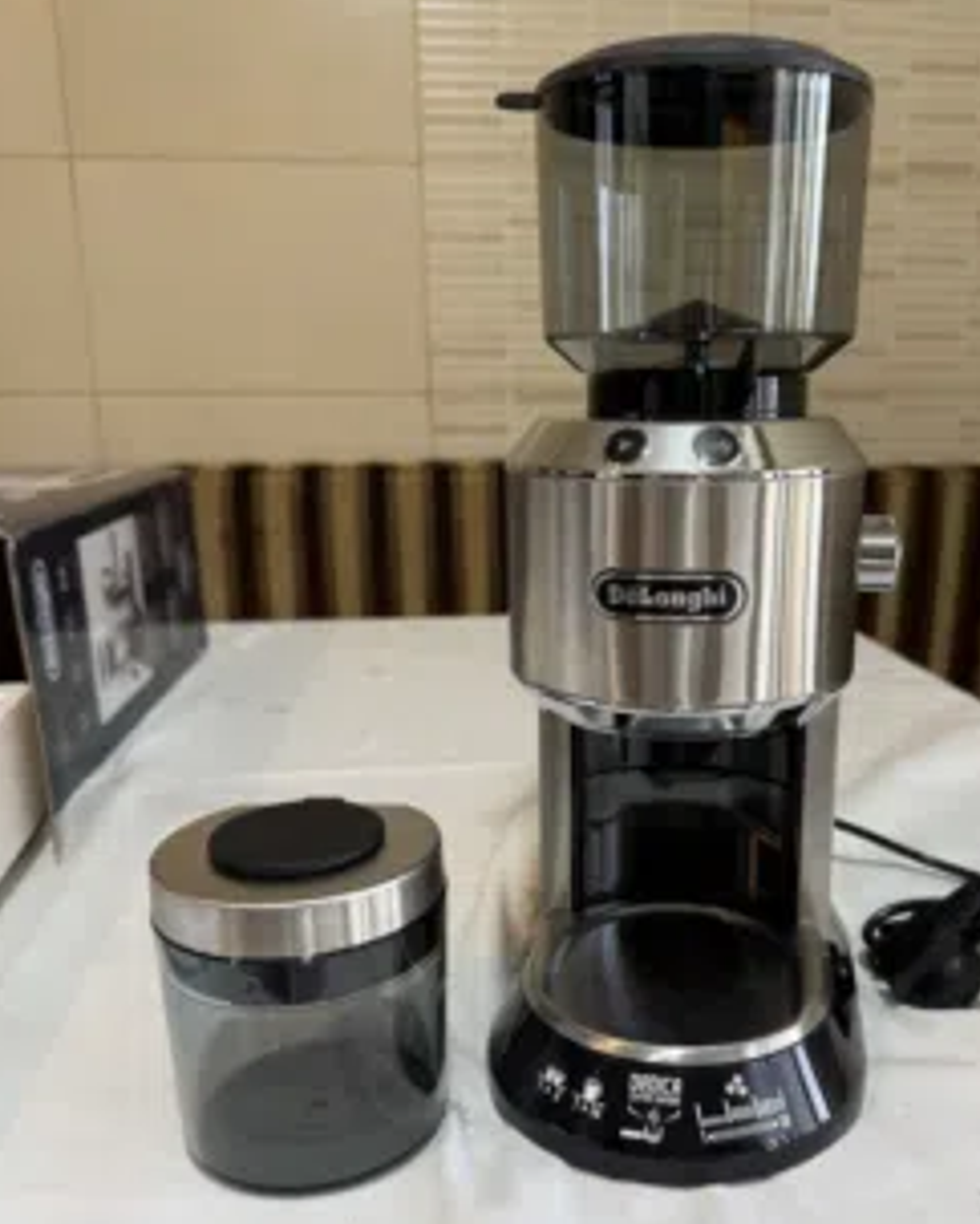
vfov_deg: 56.9
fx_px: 1123
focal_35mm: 31
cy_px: 697
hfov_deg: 46.8
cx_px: 595
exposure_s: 1/98
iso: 100
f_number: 1.78
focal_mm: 6.76
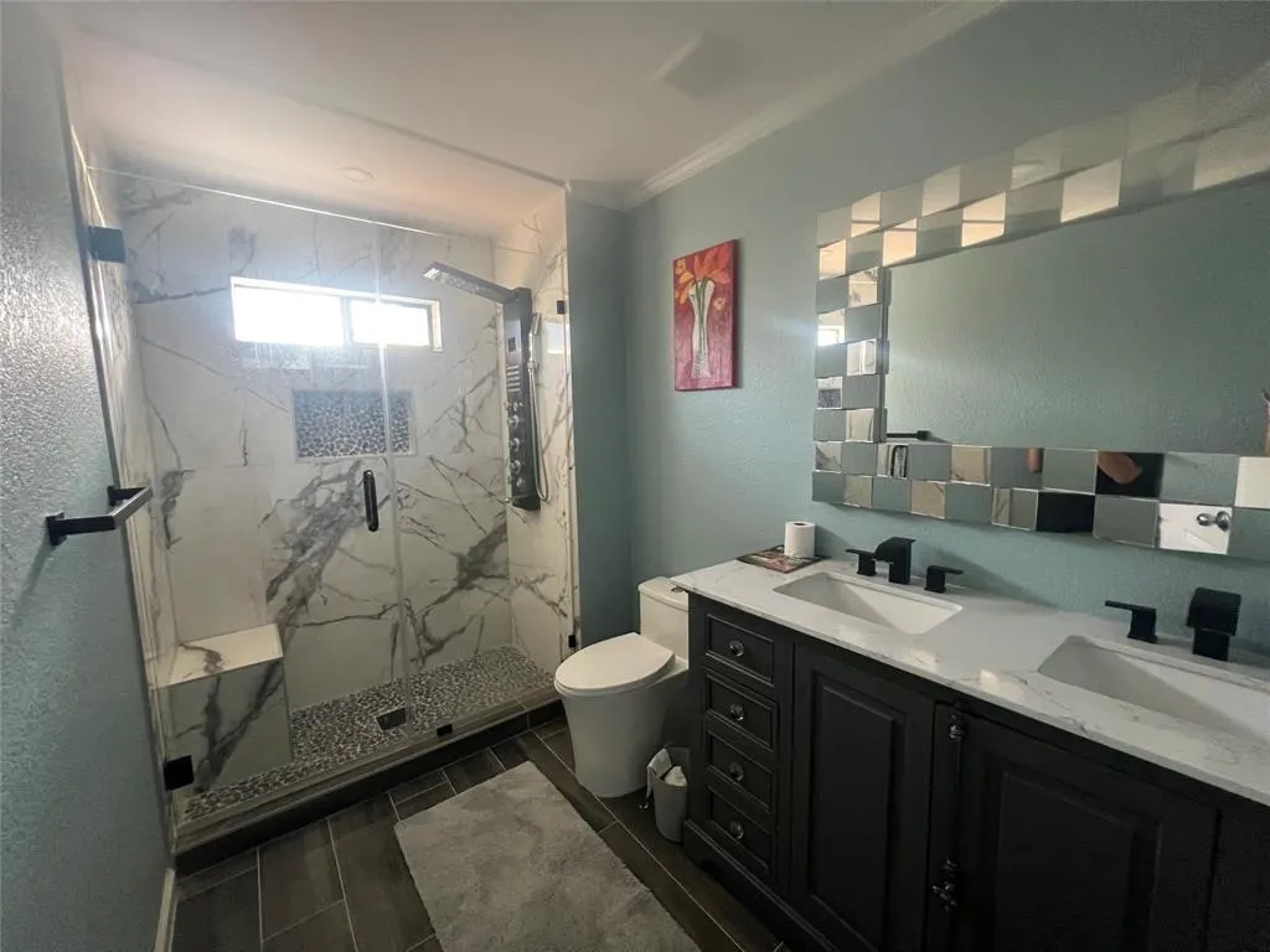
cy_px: 476
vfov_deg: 89.9
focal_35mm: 13
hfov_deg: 106.2
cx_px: 635
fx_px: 477
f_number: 1.8
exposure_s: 1/60
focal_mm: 1.57
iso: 400
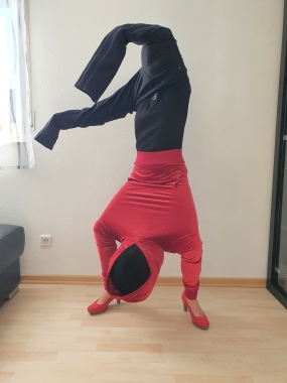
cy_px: 192
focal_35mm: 26
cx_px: 144
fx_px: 287
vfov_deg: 67.3
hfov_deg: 53.1
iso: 125
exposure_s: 1/120
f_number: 2.4
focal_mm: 4.32
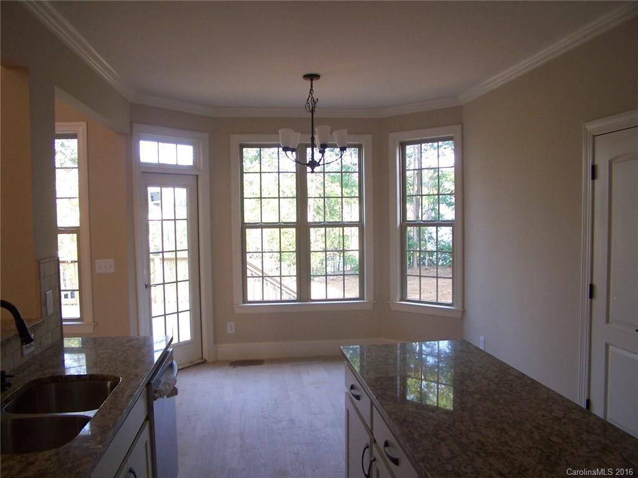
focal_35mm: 38
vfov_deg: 37.7
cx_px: 319
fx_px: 700
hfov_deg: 49.0
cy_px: 239
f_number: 2.8
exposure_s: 1/30
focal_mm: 6.3
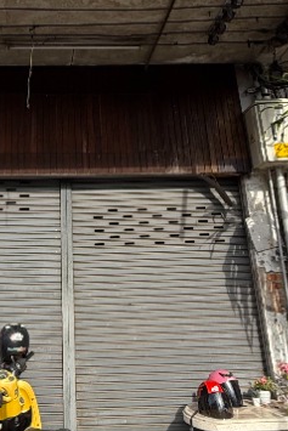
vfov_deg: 45.5
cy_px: 100
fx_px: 491
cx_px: 62
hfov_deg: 31.9
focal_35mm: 41
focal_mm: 2.22
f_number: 2.2
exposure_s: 1/638
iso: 50
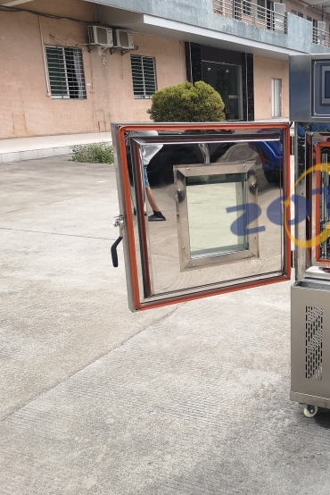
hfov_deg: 32.8
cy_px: 250
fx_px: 522
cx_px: 313
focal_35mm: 38
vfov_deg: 50.7
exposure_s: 1/1091
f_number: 1.8
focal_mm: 3.95
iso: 50
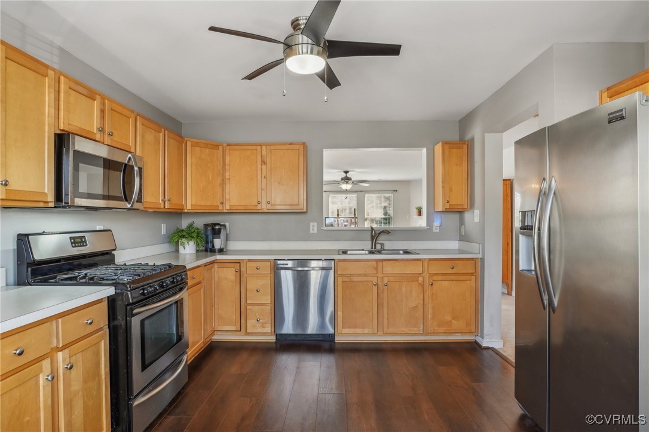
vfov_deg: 66.0
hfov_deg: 88.6
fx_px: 332
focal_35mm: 18
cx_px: 324
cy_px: 216
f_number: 7.1
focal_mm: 12.3
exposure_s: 1/10
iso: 250
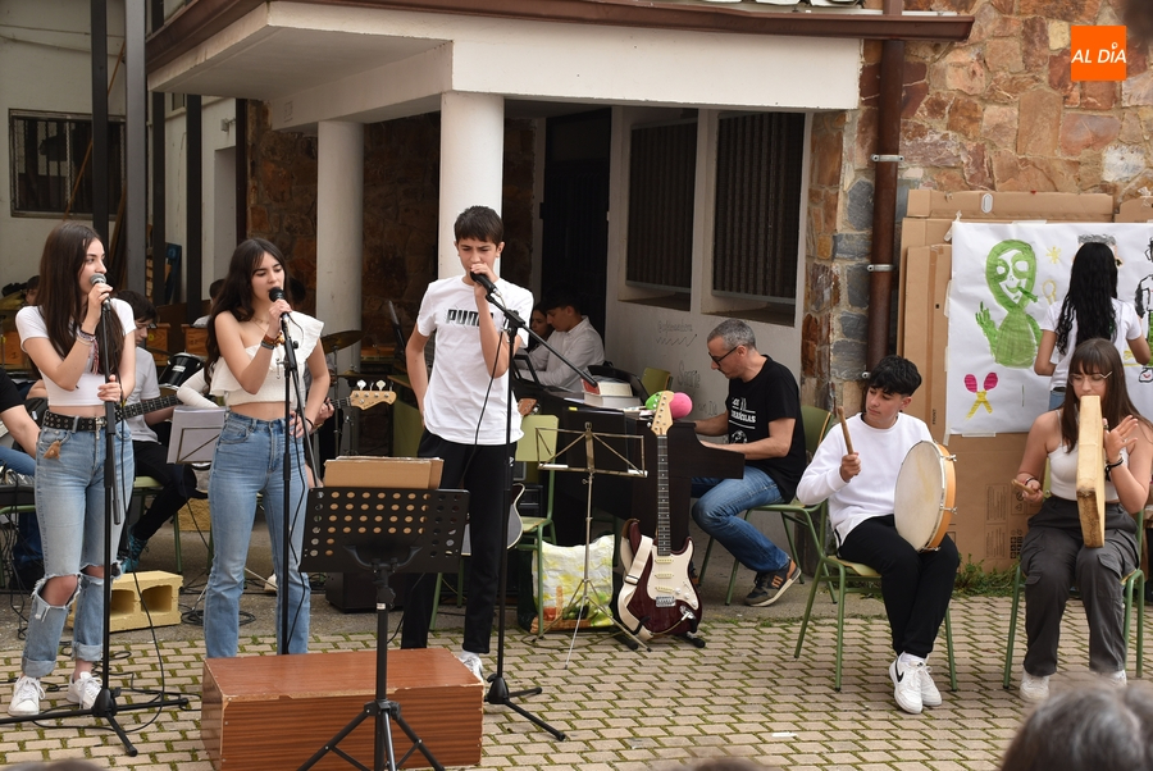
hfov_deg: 33.4
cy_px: 386
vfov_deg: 22.7
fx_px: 1923
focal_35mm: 60
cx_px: 576
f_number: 8
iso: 220
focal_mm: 40
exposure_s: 1/250
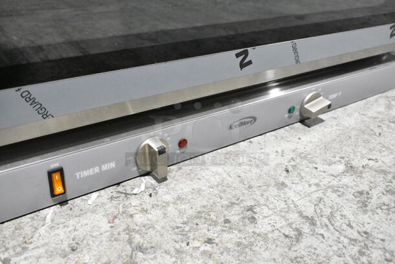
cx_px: 198
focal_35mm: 36
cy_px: 132
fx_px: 395
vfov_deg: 37.0
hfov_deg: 53.1
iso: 6400
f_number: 7.1
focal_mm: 24
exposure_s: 1/200
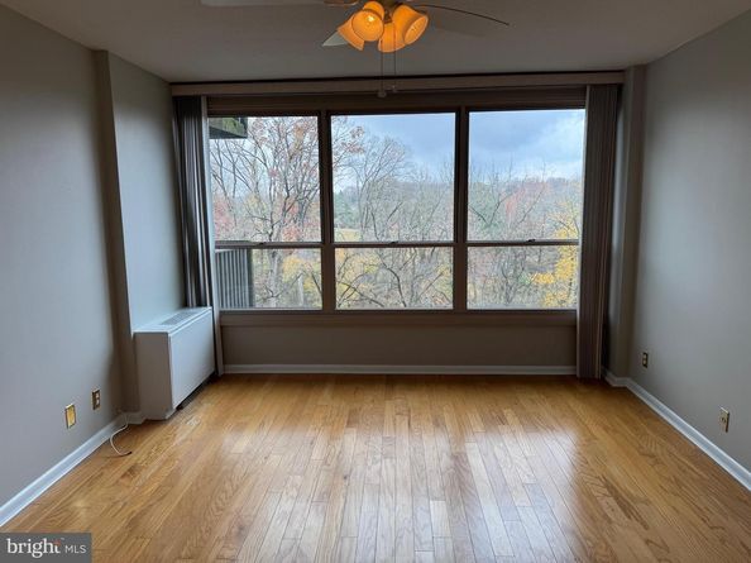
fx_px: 520
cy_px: 282
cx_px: 376
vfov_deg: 56.8
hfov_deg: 71.6
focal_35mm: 24
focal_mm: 6.76
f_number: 1.78
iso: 64
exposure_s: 1/215
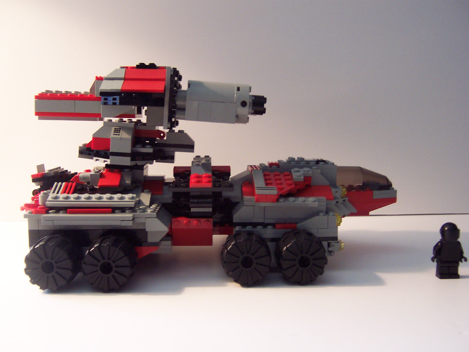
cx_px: 234
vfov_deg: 39.7
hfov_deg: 51.4
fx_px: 488
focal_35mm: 36
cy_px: 176
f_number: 2.8
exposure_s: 1/10
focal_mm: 5.6
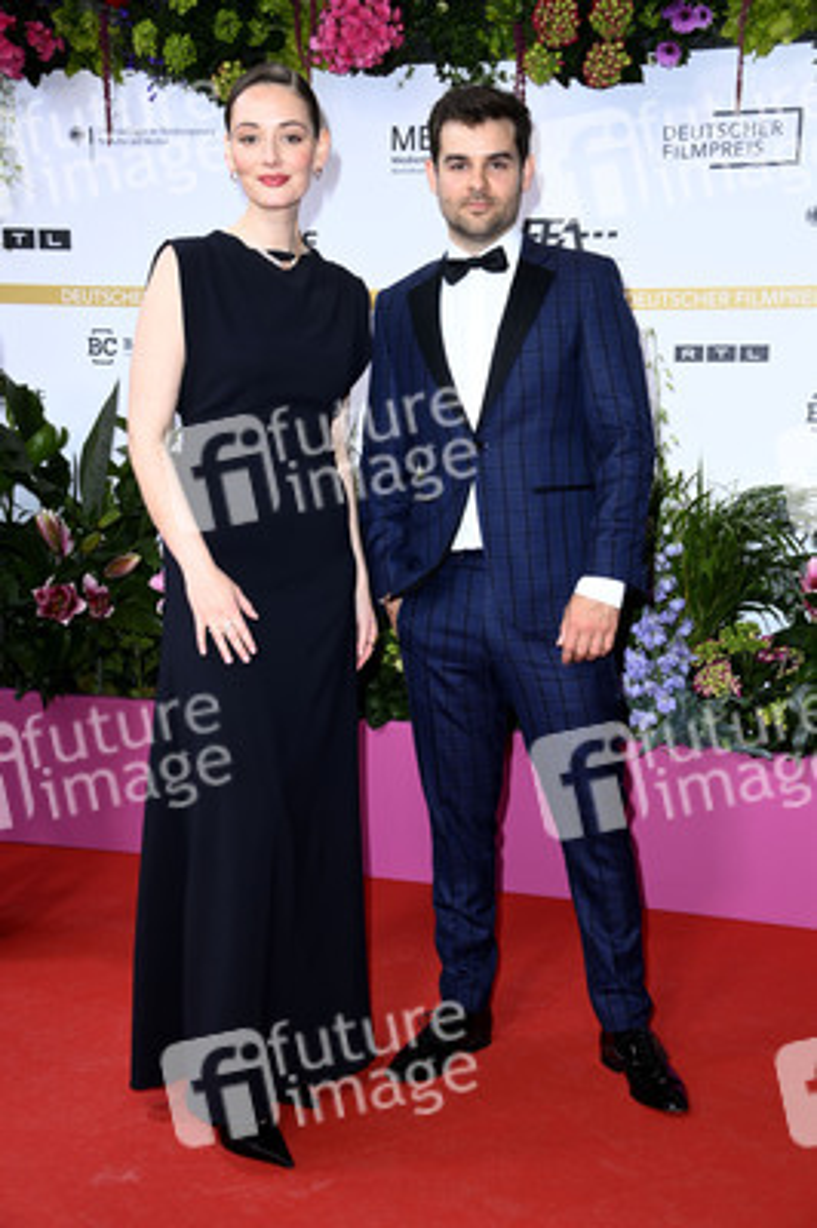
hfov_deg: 21.9
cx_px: 408
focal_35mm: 62
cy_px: 614
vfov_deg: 32.4
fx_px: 2114
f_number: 5.6
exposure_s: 1/250
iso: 640
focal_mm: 62
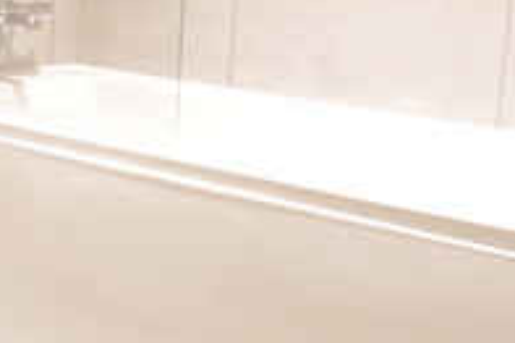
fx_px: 1115
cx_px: -133
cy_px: 88
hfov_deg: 23.4
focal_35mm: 78
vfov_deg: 17.4
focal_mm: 10
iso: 1250
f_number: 3.5
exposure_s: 1/15
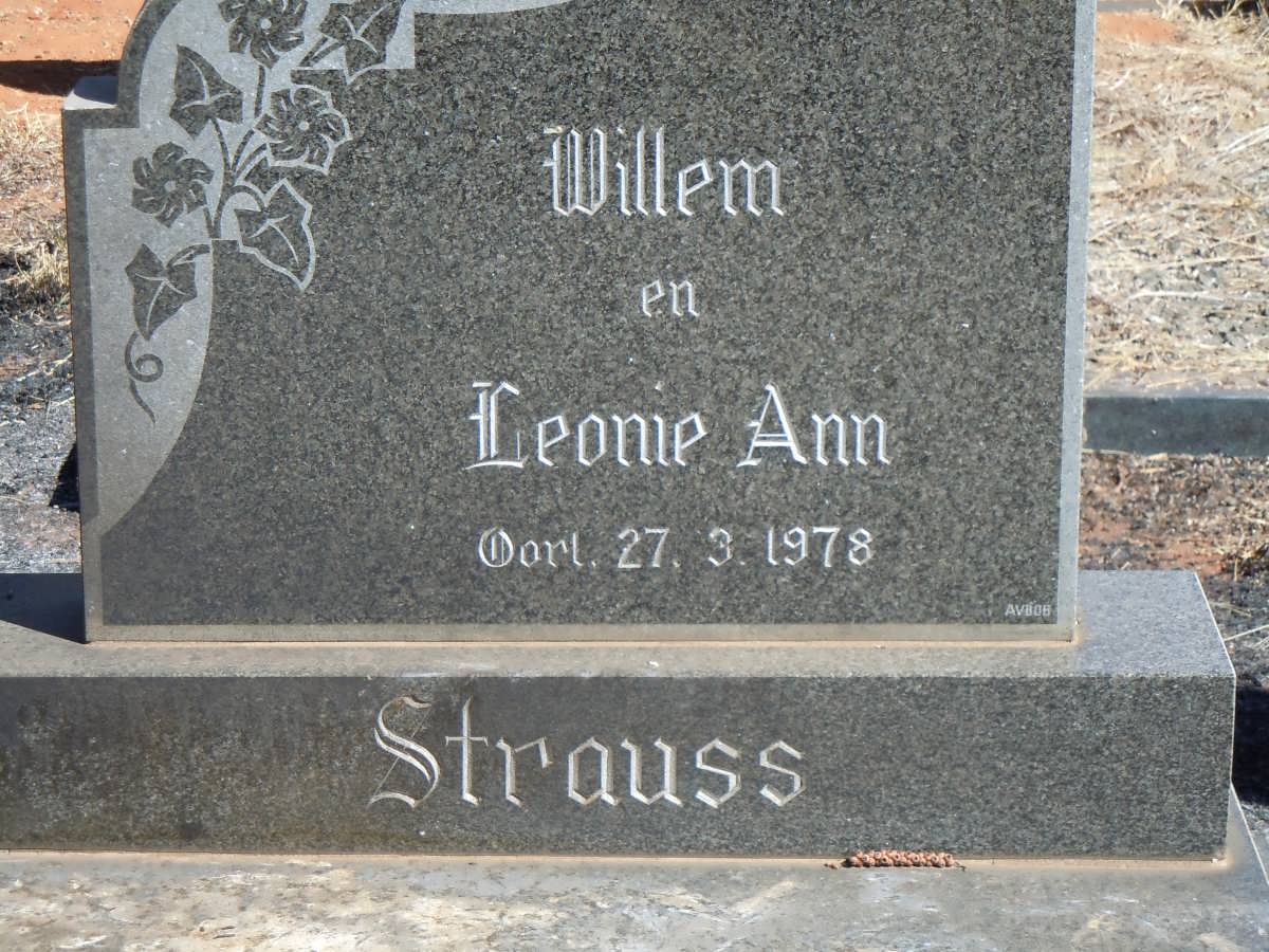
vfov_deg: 12.8
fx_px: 4252
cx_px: 634
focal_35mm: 116
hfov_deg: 17.0
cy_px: 476
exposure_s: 1/500
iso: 200
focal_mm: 20.9
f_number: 4.6
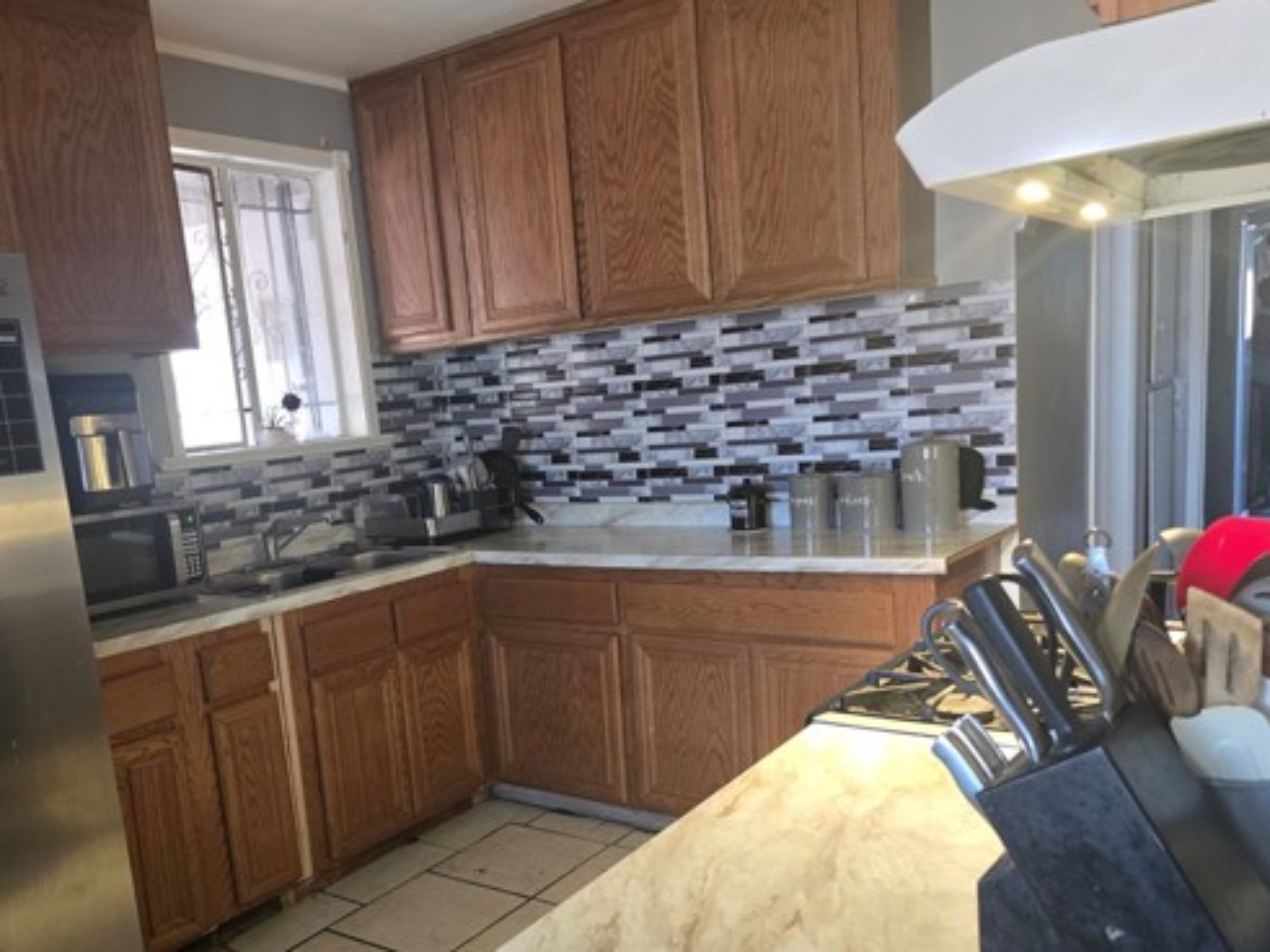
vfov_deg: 46.3
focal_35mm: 30
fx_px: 1100
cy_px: 605
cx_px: 525
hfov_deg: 59.6
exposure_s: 1/32.3
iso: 320
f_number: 1.7
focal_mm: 6.3
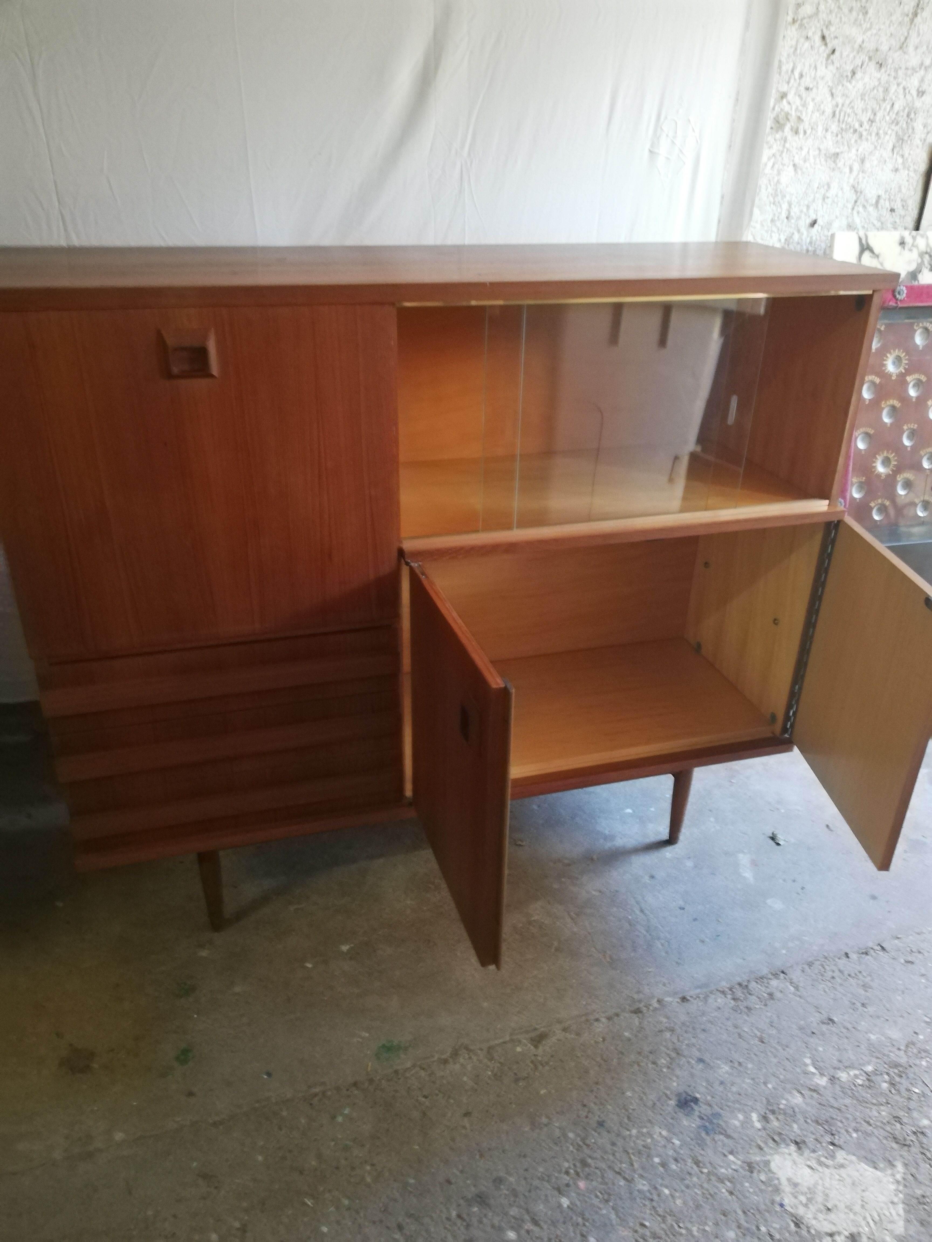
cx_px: 466
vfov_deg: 67.3
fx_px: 933
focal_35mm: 26
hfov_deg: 53.1
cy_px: 621
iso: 400
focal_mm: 3.81
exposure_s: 1/20
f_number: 2.2
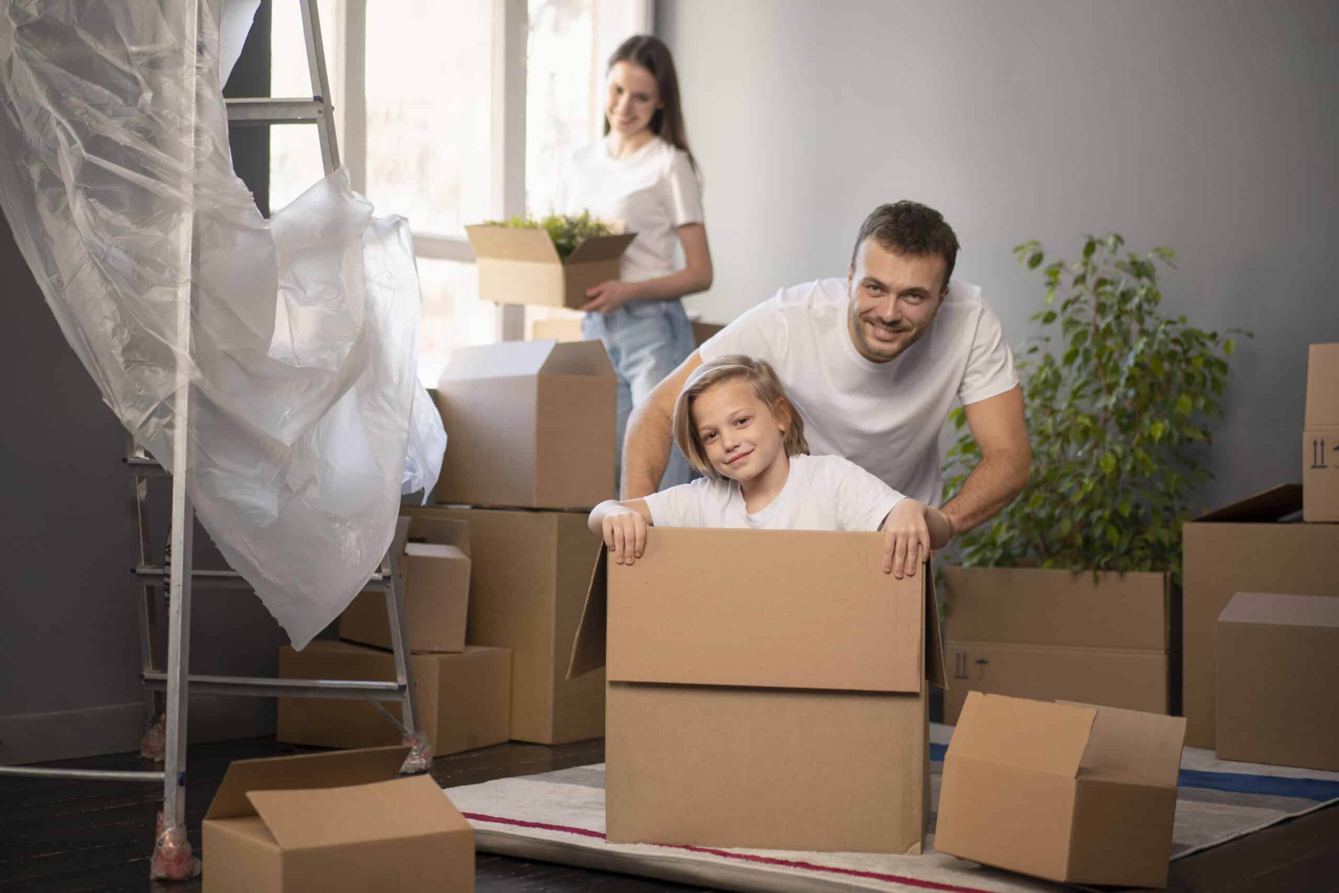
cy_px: 446
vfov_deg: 24.6
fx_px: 2046
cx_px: 670
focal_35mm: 55
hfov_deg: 36.2
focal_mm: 55
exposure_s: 1/100
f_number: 2
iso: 100
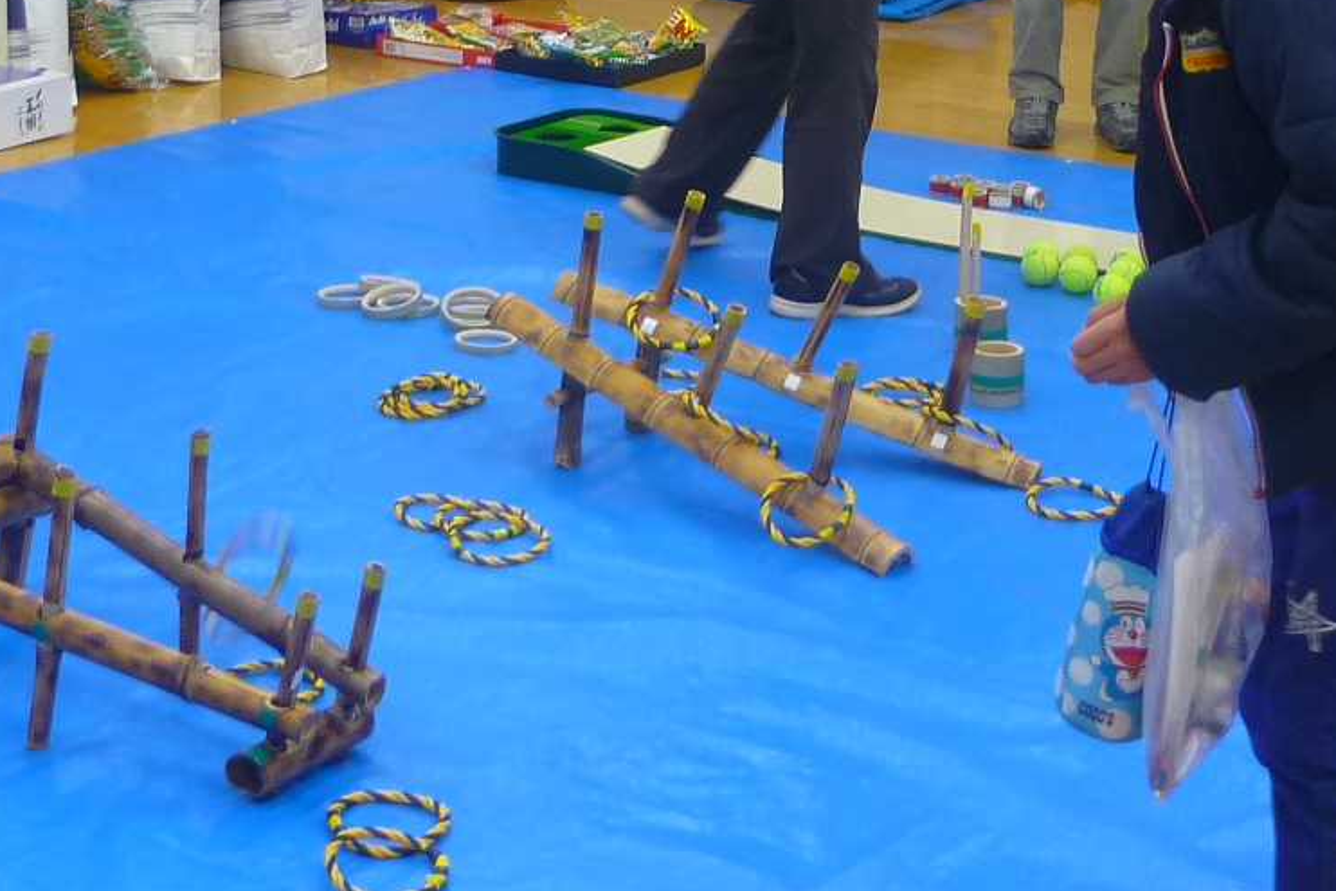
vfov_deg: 17.8
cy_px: -99
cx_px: 756
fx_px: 2747
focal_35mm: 74
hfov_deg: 27.3
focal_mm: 5.5
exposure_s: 1/60
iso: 200
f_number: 2.8
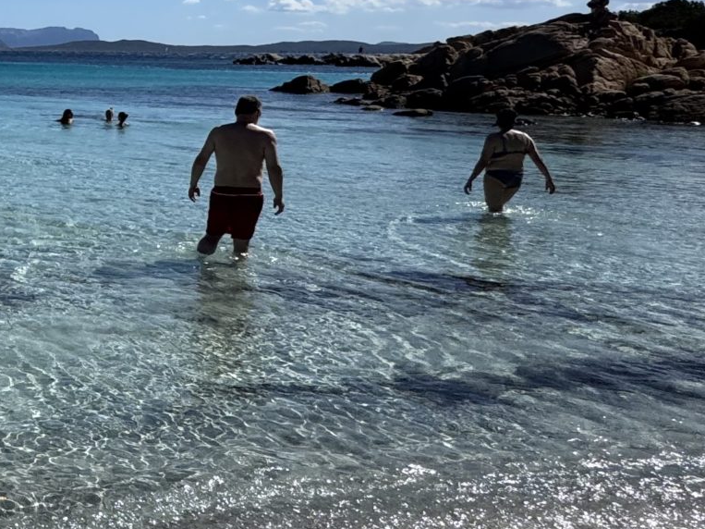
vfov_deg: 30.7
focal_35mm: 47
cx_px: -373
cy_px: 198
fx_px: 957
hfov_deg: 27.1
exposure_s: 1/4132
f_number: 2.2
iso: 50
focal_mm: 2.22
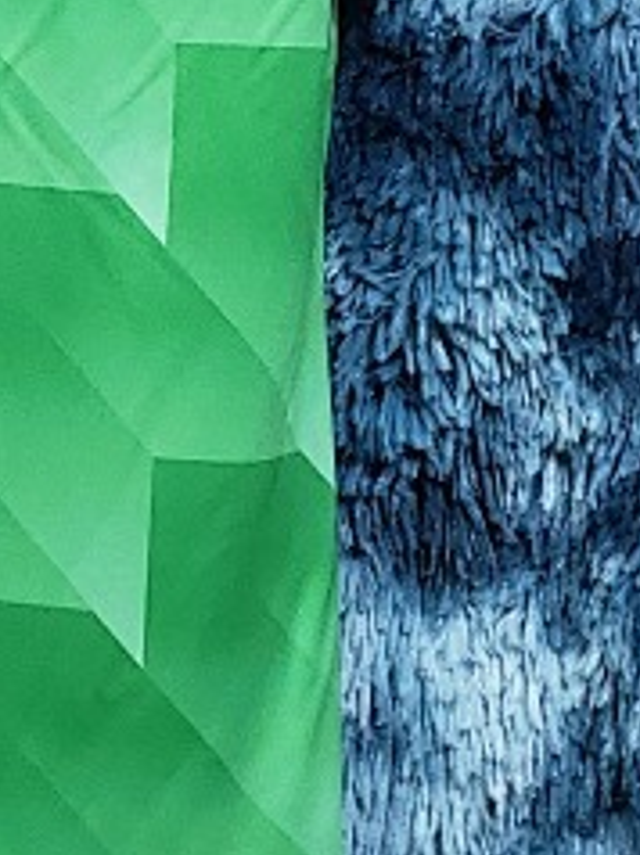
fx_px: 2914
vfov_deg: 16.3
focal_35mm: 118
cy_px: -57
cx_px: -162
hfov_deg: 12.2
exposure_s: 1/50
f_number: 1.5
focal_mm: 4.3
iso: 640
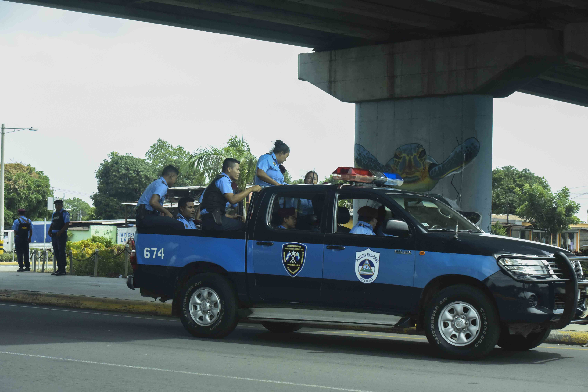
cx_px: 294
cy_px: 196
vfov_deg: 19.5
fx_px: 1144
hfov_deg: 28.8
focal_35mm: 70
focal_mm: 70
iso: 8000
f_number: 9
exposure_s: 1/800
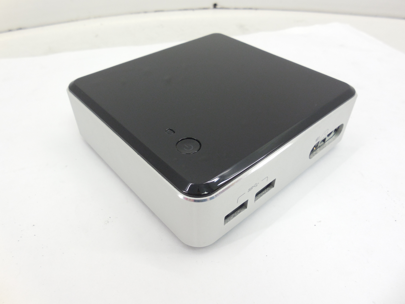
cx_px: 202
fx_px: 304
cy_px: 152
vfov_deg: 53.1
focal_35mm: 26
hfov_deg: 67.3
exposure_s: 1/30
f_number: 3.5
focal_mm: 4.6
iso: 280
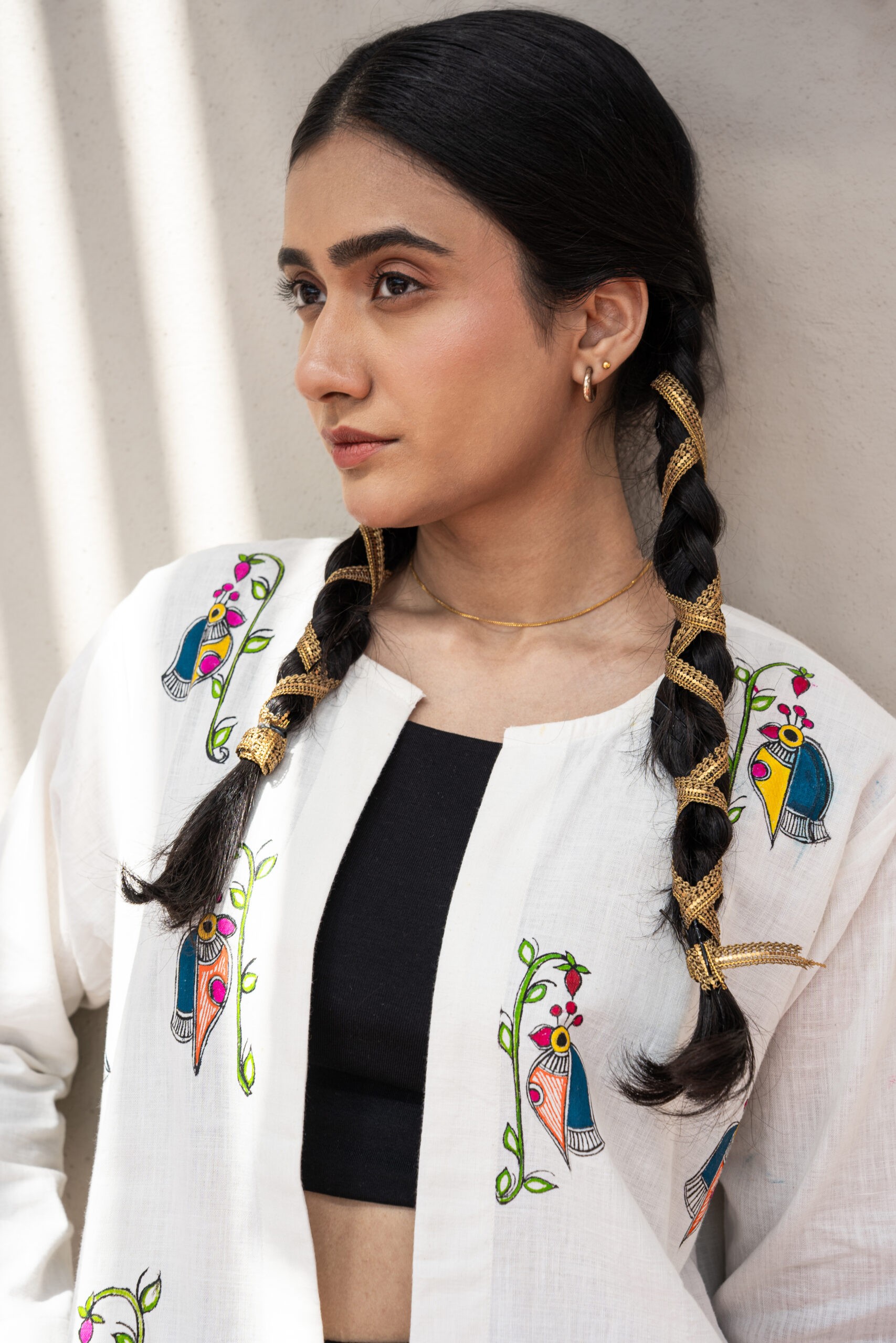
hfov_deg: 18.2
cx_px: 448
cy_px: 672
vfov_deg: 27.0
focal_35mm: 75
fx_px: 2799
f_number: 6.3
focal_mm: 75
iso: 160
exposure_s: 1/200
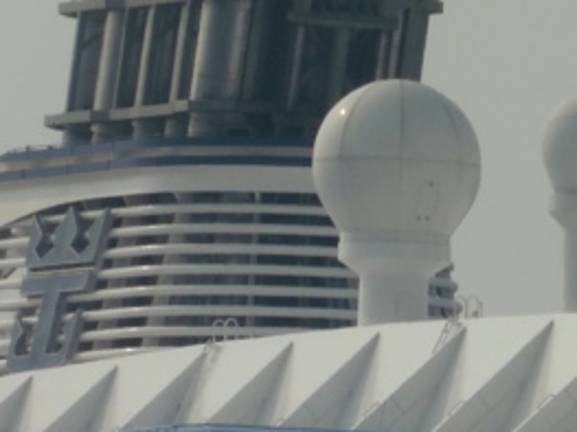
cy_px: 386
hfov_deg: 1.2
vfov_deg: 0.9
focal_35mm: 1688
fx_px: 28124
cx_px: 667
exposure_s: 1/1250
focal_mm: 77.4
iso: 100
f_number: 6.2
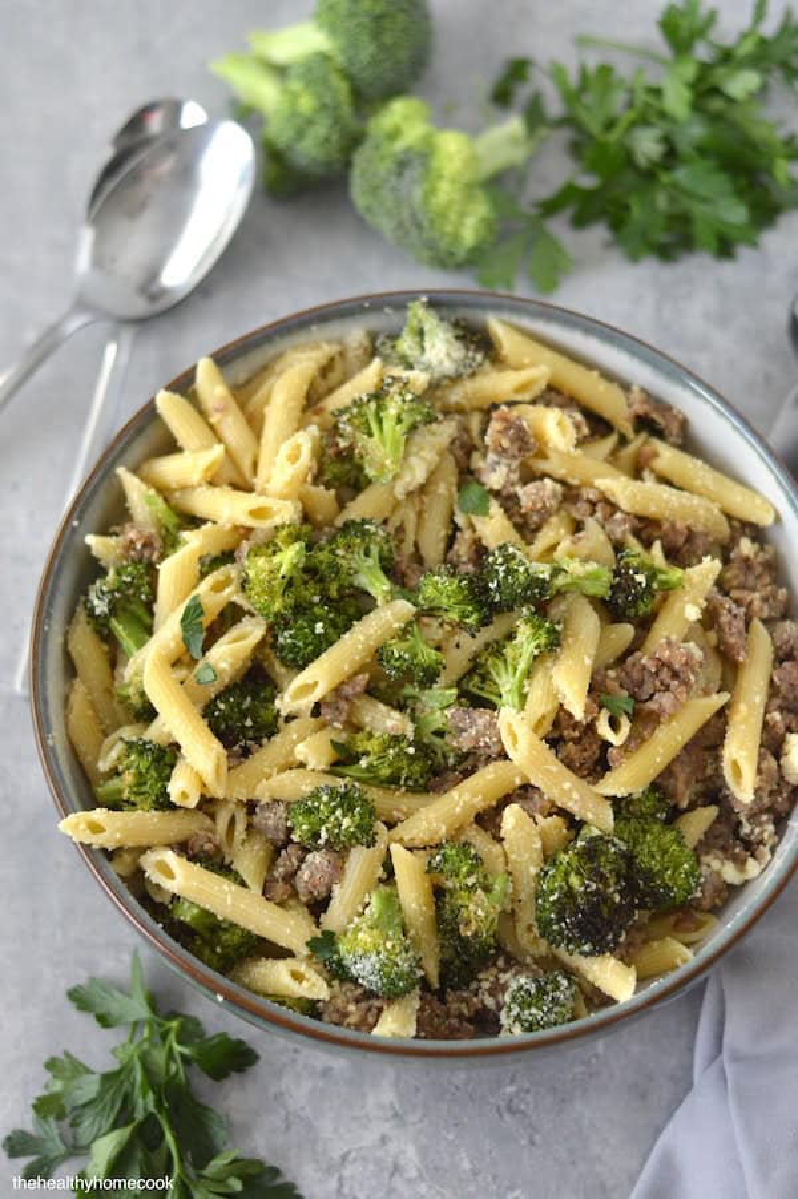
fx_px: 2497
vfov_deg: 27.0
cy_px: 600
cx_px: 399
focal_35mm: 75
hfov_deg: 18.2
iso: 1600
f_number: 2.2
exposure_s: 1/500
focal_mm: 50
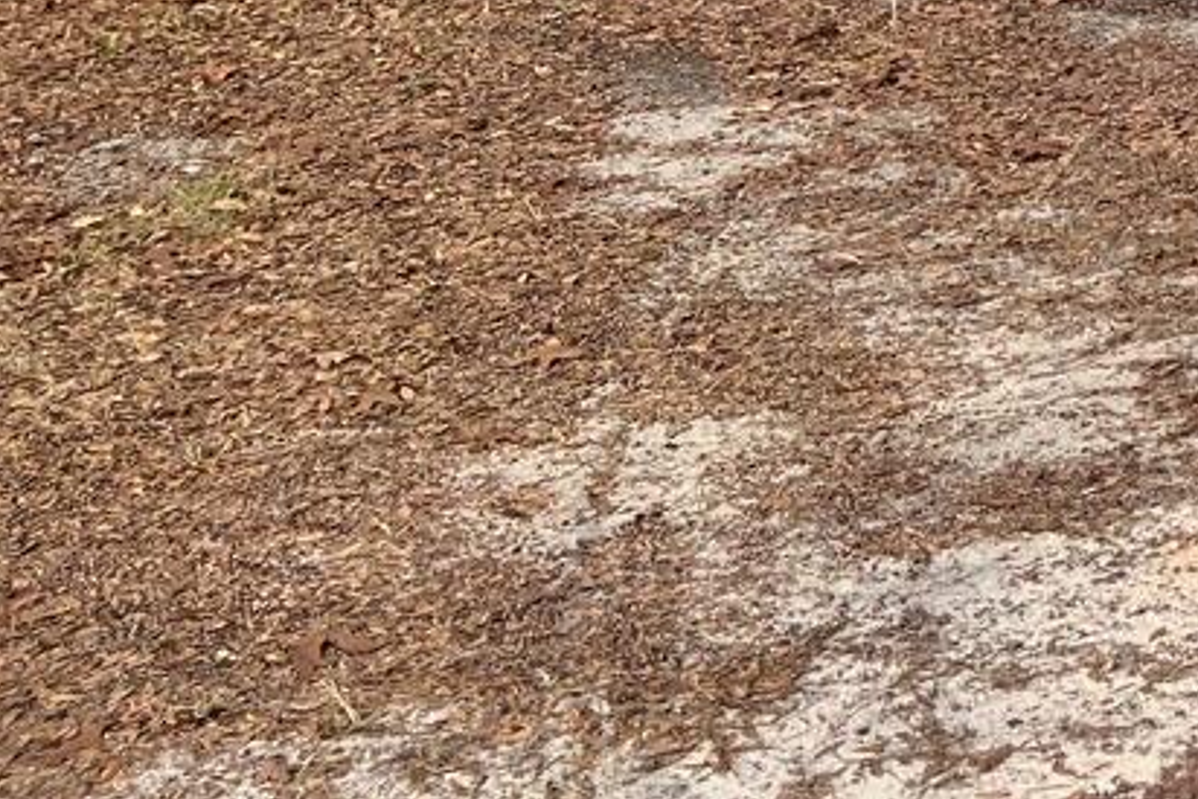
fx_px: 2796
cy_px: -546
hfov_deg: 20.3
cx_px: 1858
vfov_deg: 14.6
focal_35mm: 84
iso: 50
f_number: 1.5
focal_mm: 5.7
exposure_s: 1/1468
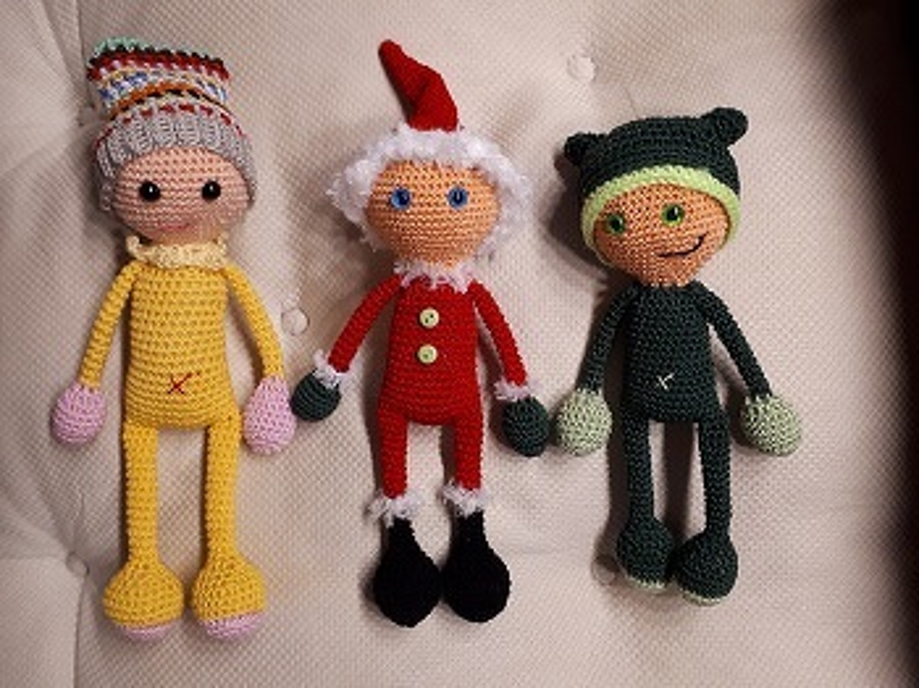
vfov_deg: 51.3
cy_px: 344
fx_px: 716
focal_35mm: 27
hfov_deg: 65.4
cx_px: 460
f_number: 1.9
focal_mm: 3.6
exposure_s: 1/33
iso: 200
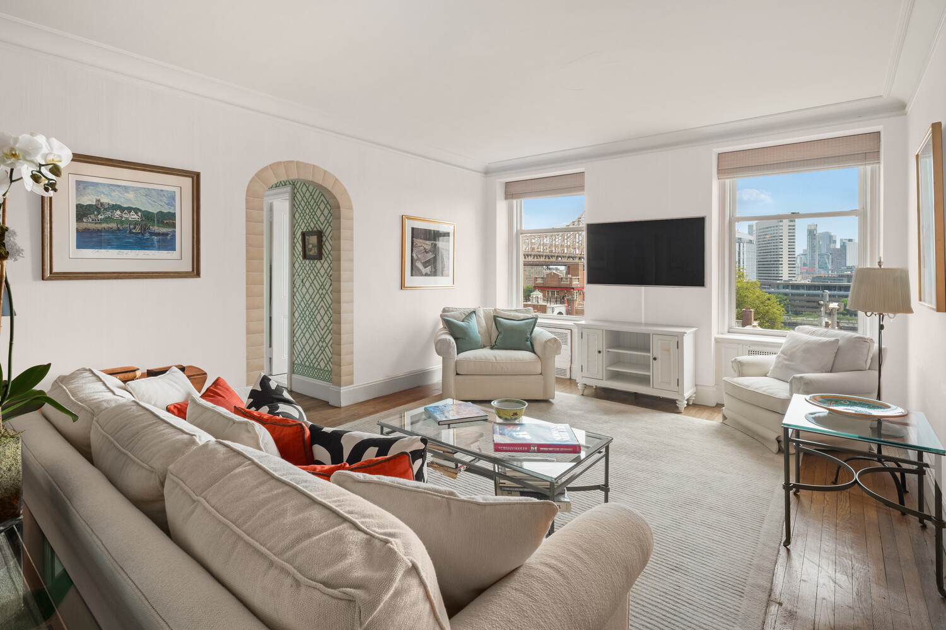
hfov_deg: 93.3
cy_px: 315
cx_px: 473
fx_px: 447
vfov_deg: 70.4
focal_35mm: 17
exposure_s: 1/5
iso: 640
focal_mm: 17
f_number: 16
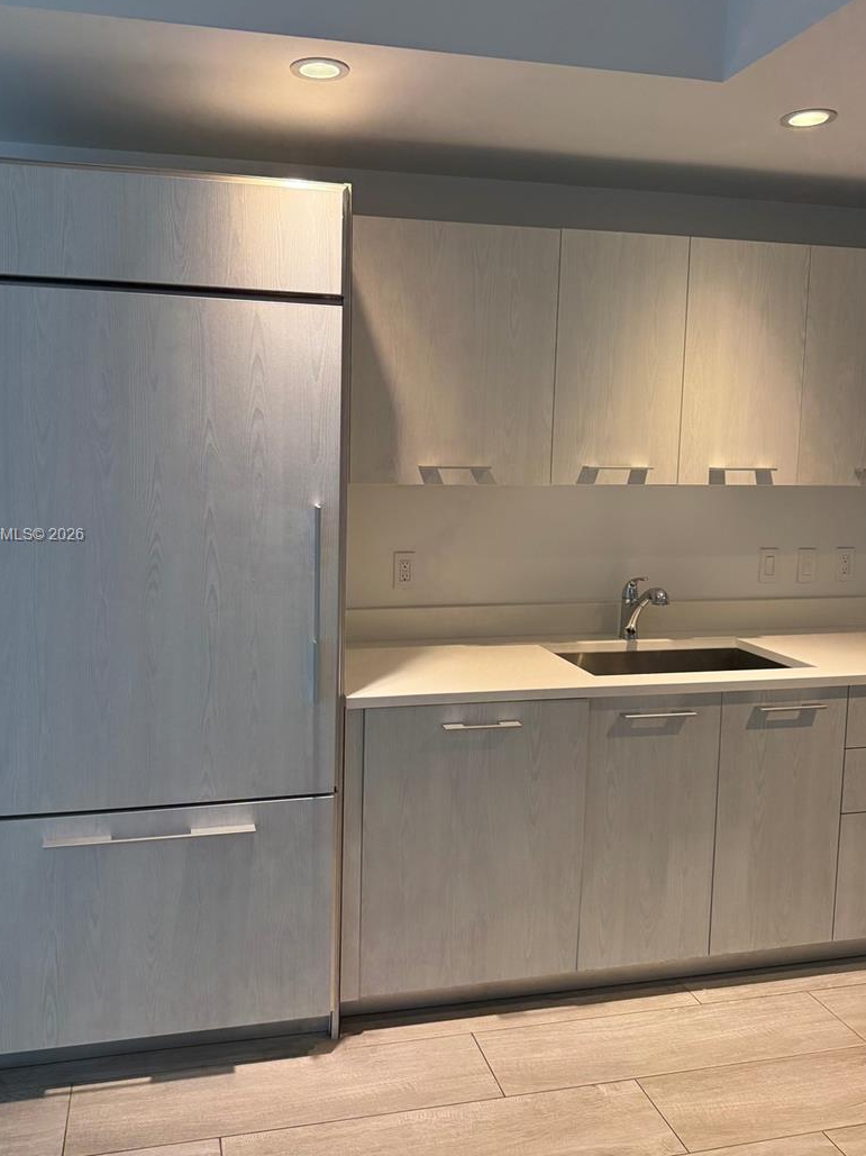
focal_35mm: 28
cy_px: 536
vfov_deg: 63.4
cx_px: 382
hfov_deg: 49.6
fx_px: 935
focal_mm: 6.76
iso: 320
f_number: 1.78
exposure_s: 1/120
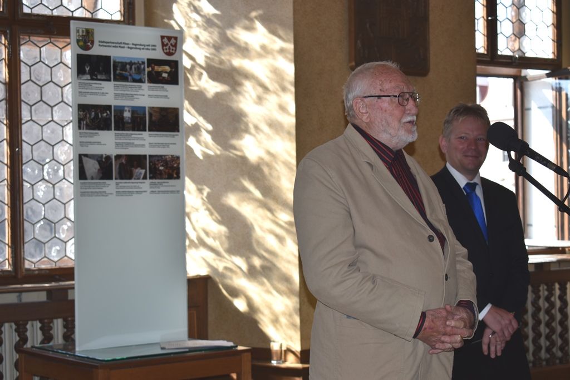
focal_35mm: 75
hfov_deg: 27.0
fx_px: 1188
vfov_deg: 18.2
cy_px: 190
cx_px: 285
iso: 100
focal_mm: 50
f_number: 5.6
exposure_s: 1/125
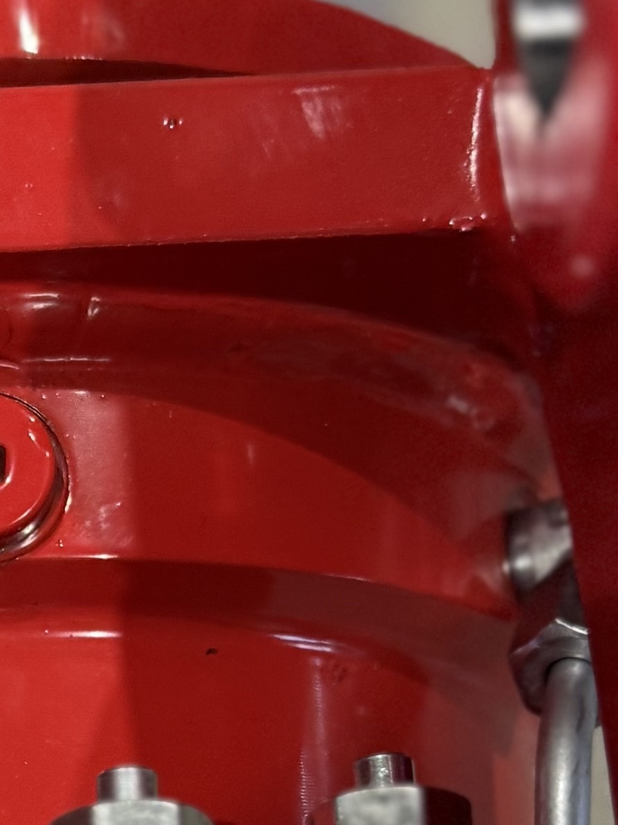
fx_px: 2737
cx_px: 55
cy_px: 750
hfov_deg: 12.8
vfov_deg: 16.9
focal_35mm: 115
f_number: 1.78
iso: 200
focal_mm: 6.76
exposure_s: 1/97
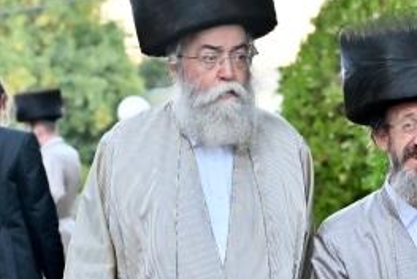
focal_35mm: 241
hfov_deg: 8.5
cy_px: 383
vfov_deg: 5.7
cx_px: 404
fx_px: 2795
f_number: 4
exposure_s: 1/250
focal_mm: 62
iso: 500
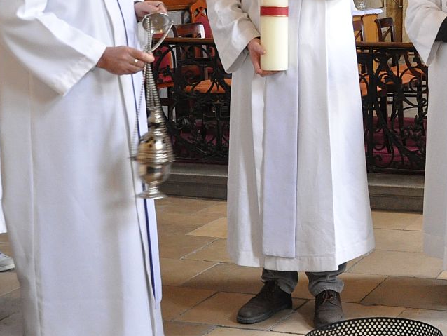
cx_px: 513
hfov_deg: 21.5
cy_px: 43
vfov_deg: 17.1
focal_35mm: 85
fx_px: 1103
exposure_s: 1/20
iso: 1600
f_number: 3.8
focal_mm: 21
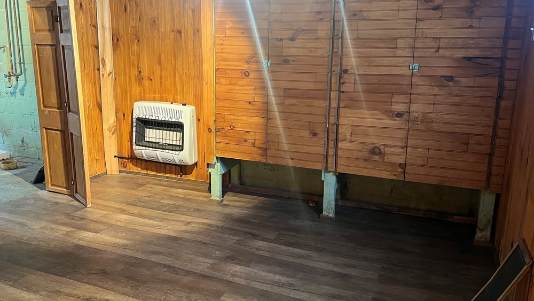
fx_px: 411
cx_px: 271
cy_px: 134
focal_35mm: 29
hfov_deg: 66.1
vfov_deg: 40.2
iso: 400
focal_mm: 5.7
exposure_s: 1/40
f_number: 1.5
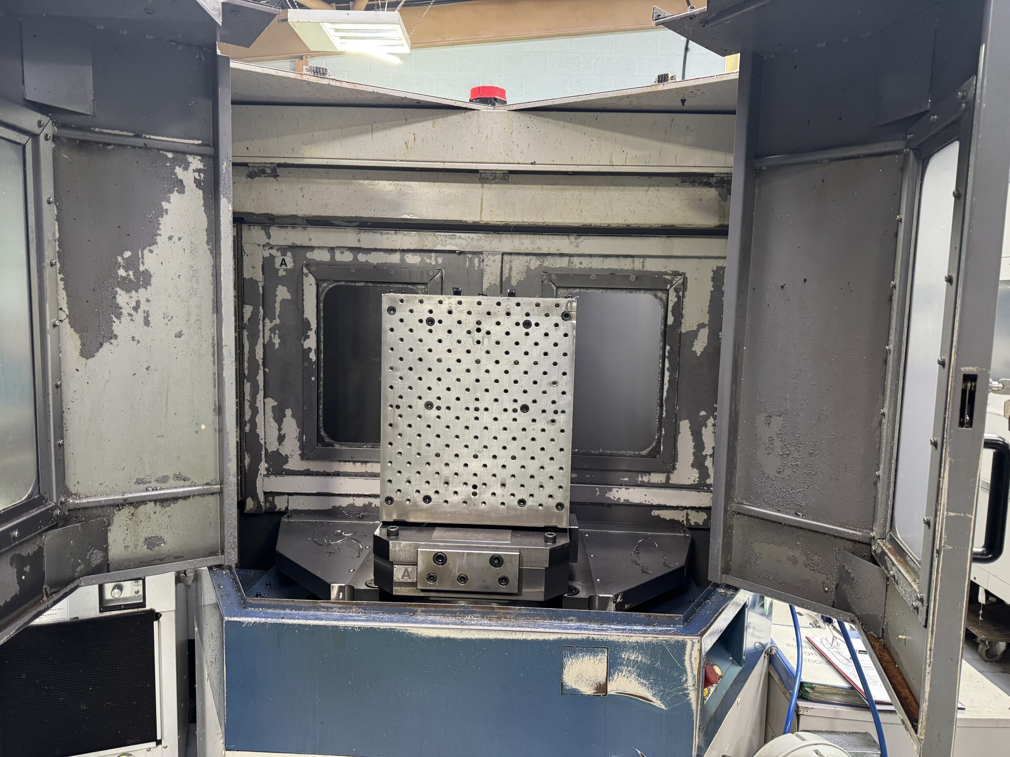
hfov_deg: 71.6
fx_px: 700
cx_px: 505
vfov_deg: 56.8
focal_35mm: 24
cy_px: 378
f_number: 1.78
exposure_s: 1/50
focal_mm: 6.76
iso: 400
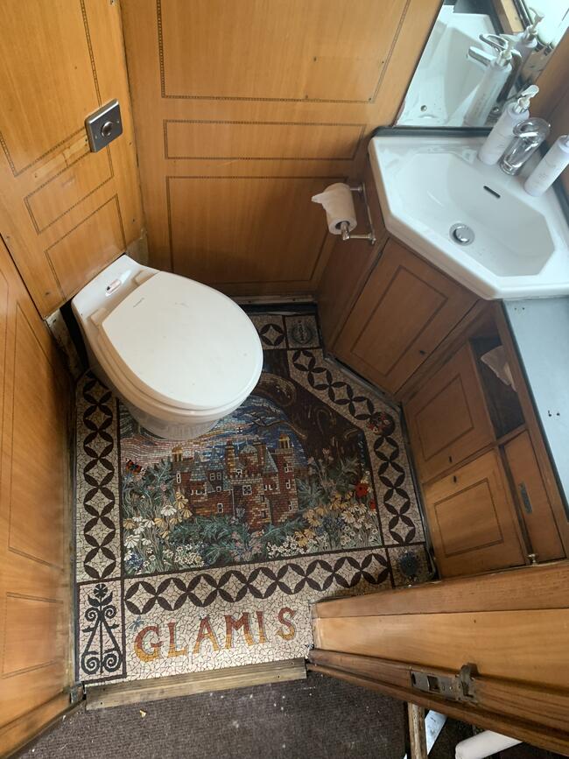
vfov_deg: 67.3
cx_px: 284
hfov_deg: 53.1
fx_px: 570
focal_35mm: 26
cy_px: 380
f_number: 1.8
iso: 250
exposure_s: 1/60
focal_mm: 4.25
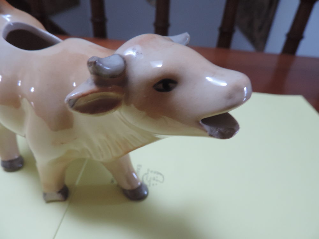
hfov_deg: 71.6
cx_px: 160
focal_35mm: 24
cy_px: 120
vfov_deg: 56.8
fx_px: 221
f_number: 3
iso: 500
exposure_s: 1/8
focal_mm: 4.3
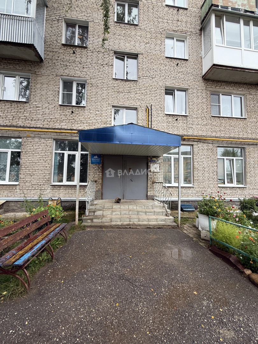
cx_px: 129
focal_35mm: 14
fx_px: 139
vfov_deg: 102.1
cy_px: 172
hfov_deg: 85.7
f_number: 2.2
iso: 50
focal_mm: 2.22
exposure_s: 1/132
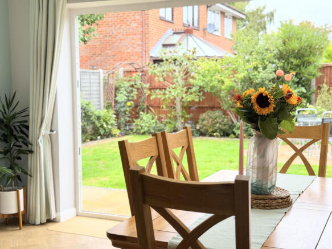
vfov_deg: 30.3
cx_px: 166
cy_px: 124
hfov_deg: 39.7
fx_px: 460
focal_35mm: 48
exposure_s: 1/364
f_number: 1.78
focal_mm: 6.76
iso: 64
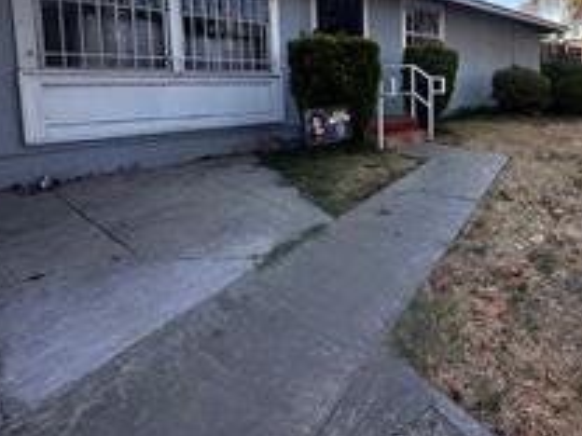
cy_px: 109
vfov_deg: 56.0
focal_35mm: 23
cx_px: 432
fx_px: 387
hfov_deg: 69.3
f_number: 2.2
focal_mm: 2.22
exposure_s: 1/195
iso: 40
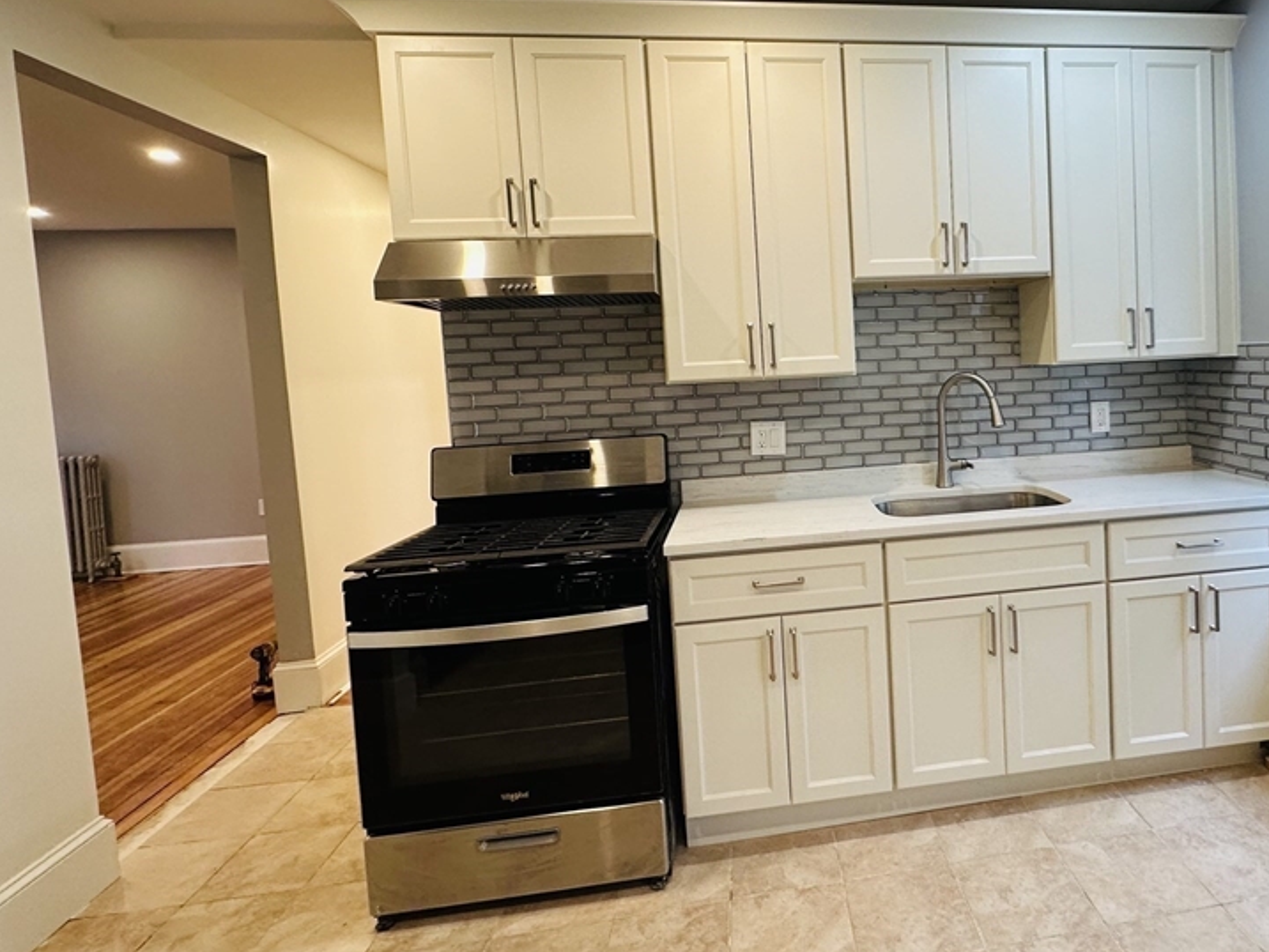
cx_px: 848
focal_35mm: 20
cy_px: 400
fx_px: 733
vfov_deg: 65.6
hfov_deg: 79.0
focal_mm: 2.22
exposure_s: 1/120
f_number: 2.2
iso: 200
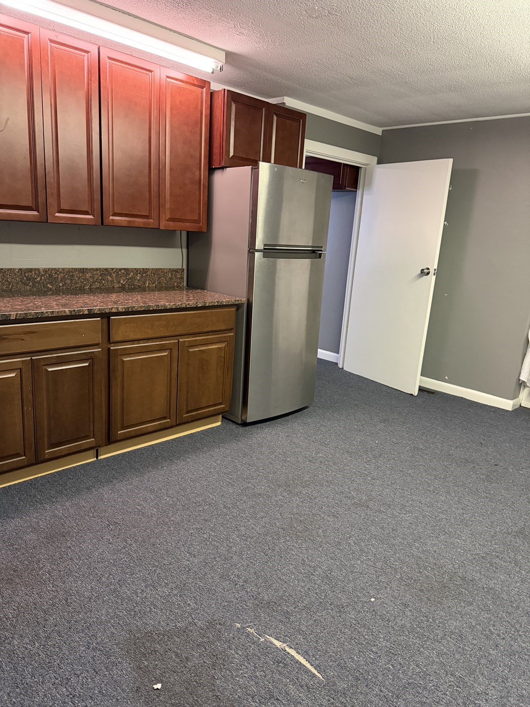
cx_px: 265
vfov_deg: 71.6
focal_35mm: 24
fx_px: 490
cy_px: 354
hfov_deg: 56.8
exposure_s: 1/40
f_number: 1.78
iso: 800
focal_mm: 6.76
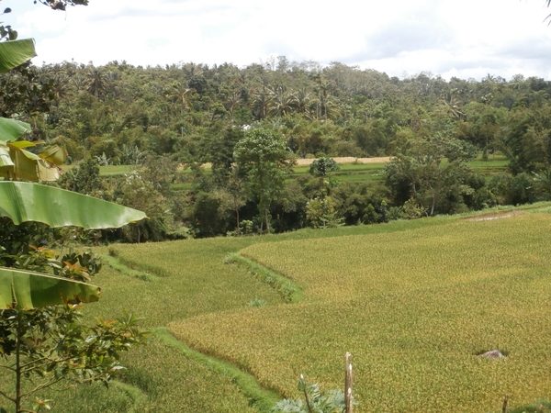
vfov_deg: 25.7
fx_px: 907
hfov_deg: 33.8
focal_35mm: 57
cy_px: 206
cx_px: 276
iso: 100
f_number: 4.5
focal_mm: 10.11
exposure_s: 1/320
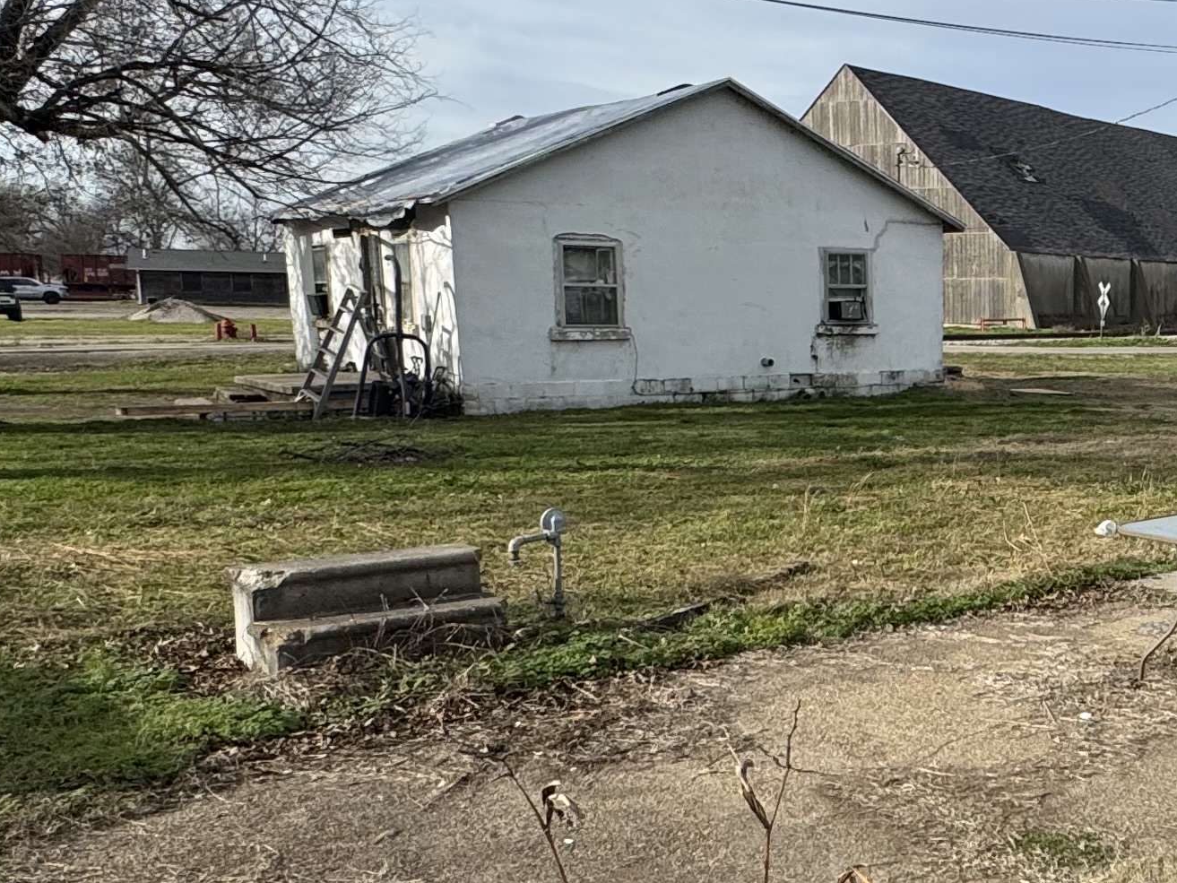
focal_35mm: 43
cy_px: 475
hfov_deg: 36.4
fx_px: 1462
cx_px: 1326
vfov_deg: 33.6
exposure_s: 1/2028
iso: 50
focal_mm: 2.22
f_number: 2.2
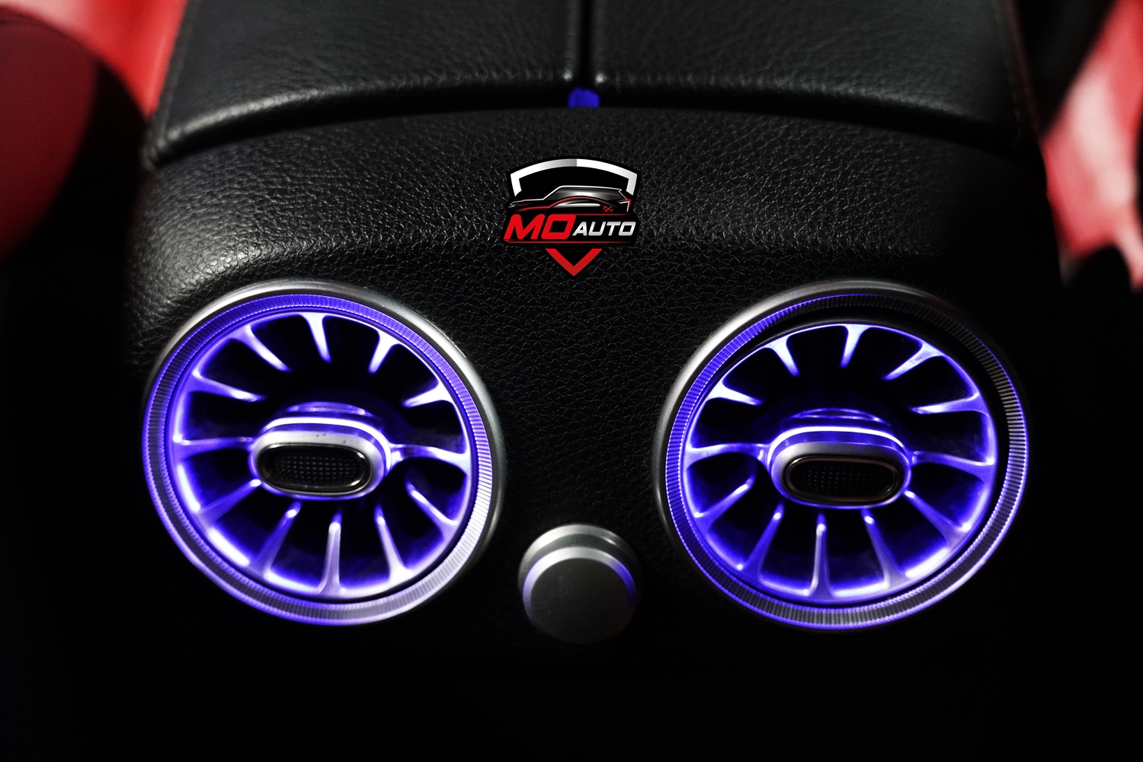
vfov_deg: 28.7
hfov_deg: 41.9
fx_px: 1493
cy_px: 381
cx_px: 572
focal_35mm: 47
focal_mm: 47
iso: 6400
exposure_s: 1/50
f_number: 4
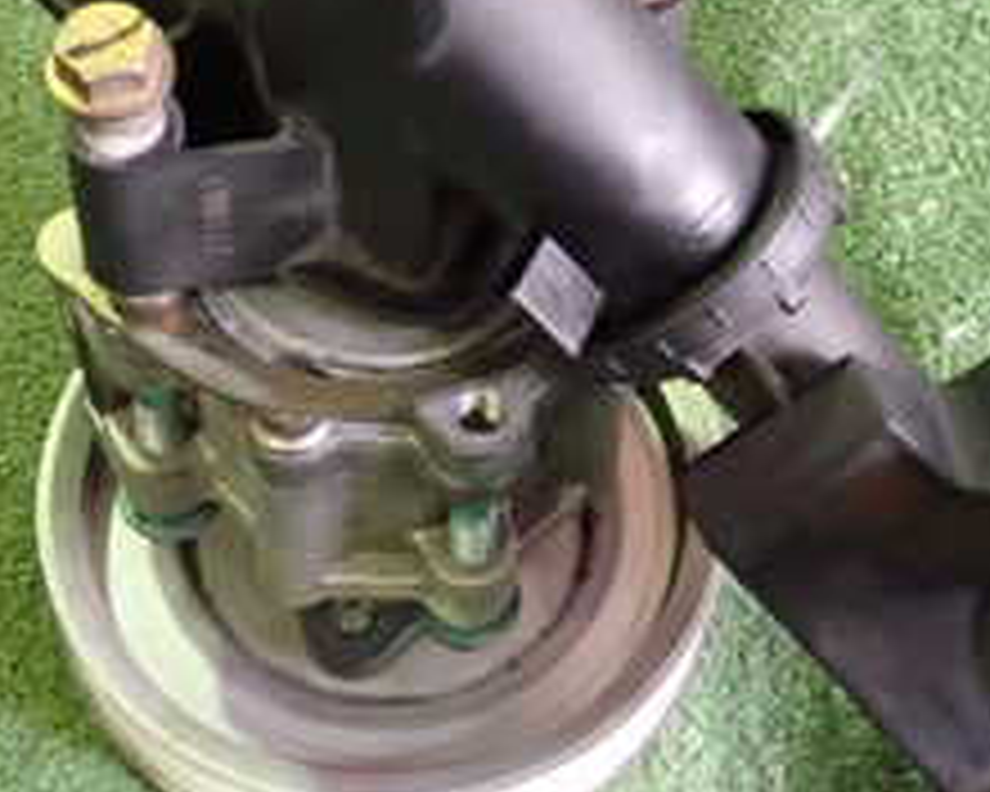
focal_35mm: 80
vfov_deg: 18.9
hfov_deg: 23.8
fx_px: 2344
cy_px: 122
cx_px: 576
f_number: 2.3
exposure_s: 1/30
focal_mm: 5.4
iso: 500
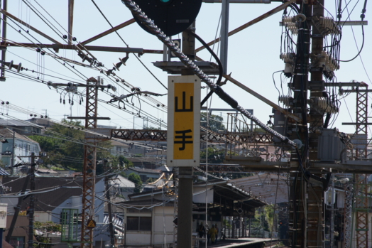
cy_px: 138
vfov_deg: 6.7
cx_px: 184
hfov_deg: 10.0
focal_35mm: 206
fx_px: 2128
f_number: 11
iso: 200
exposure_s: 1/400
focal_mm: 120
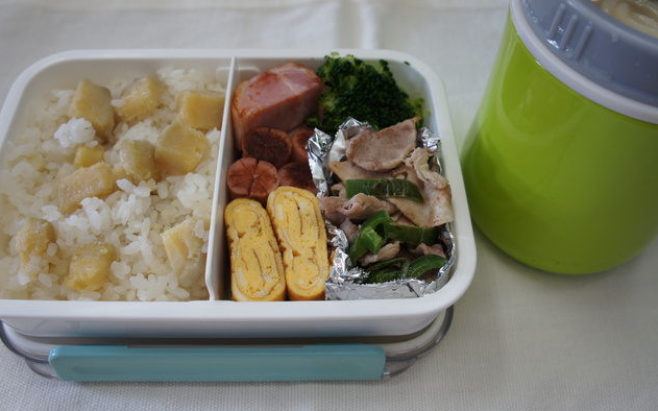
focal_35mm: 31
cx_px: 333
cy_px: 195
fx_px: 556
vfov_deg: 40.6
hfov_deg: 61.2
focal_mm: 20
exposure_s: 1/60
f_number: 5.6
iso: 200
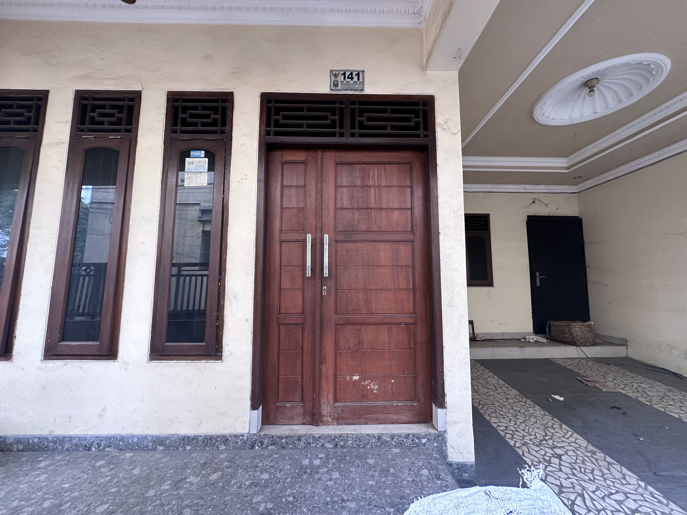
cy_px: 258
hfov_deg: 102.1
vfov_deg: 85.7
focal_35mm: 14
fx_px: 278
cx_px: 344
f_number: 2.2
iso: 200
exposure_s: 1/99
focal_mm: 2.22
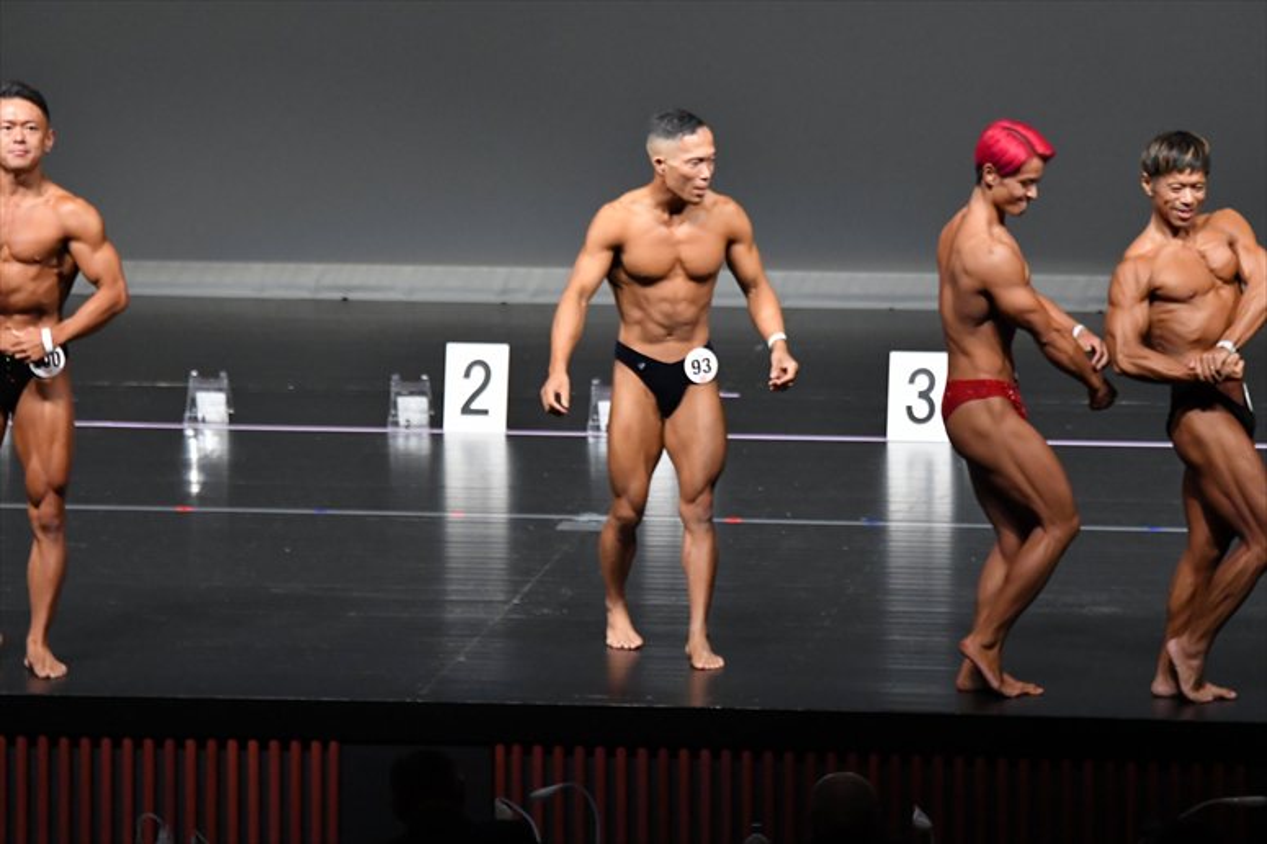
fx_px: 8970
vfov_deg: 5.4
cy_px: 422
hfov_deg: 8.1
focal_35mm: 255
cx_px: 634
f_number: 5.6
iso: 5000
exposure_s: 1/400
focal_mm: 170
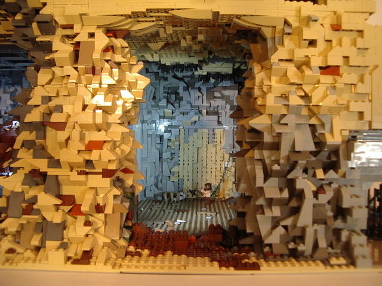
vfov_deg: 37.7
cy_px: 143
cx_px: 191
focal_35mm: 38
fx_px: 419
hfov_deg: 49.0
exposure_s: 1/6
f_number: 2.6
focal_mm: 5.8
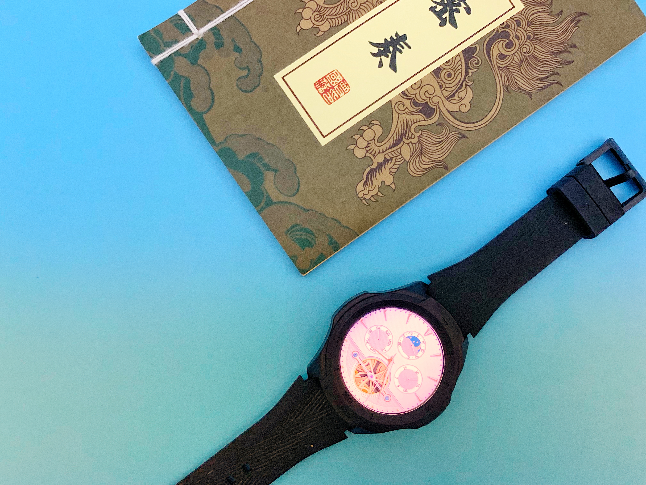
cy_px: 242
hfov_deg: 67.3
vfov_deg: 53.1
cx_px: 323
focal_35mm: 26
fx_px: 485
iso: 640
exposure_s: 1/30
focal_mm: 4.25
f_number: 1.8
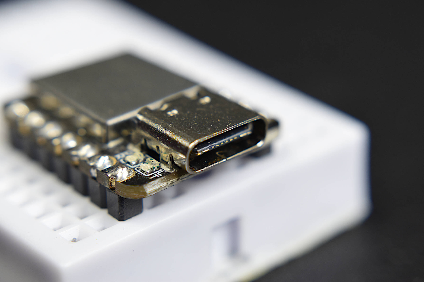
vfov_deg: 19.7
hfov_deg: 29.2
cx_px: 212
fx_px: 813
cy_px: 141
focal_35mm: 69
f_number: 8
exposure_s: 1/60
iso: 320
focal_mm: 46
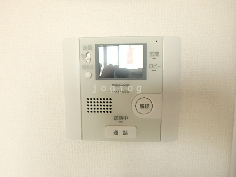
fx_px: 143
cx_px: 118
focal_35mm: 21
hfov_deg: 79.0
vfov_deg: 63.4
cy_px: 88
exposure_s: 1/30
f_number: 3.5
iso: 200
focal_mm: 3.7
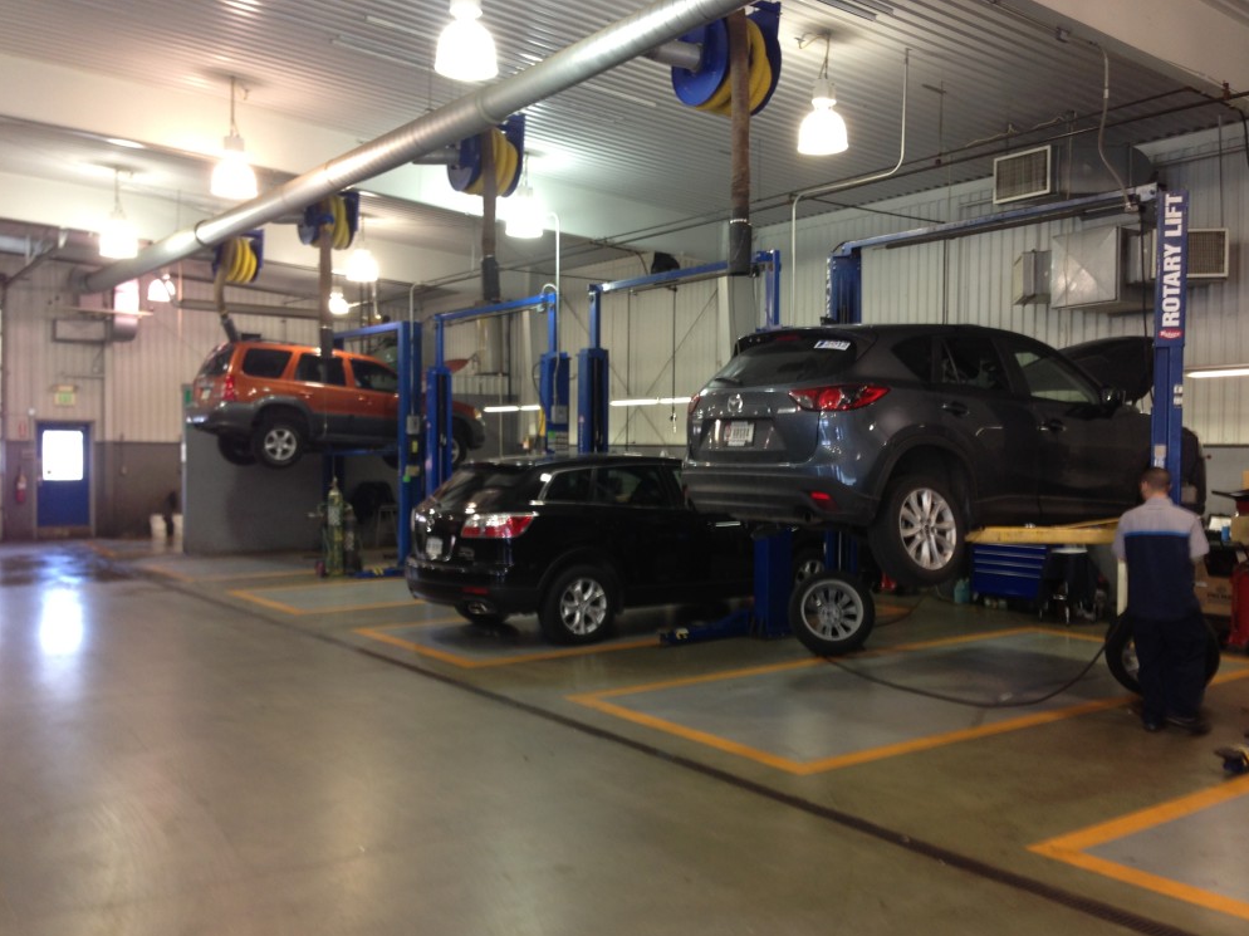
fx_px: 1226
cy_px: 481
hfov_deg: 54.0
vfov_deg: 41.8
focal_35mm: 34
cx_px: 636
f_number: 2.4
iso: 50
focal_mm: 4.13
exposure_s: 1/20
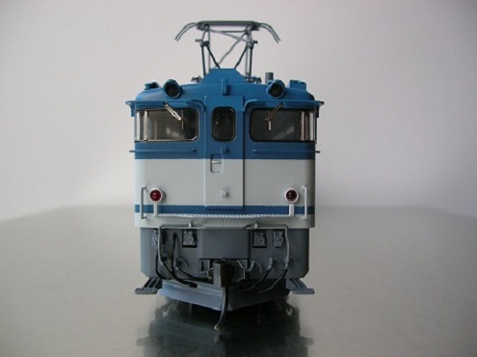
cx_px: 238
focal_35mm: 35
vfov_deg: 40.6
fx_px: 482
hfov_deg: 52.7
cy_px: 178
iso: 50
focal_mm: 5.8
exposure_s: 1/76.4
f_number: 2.8
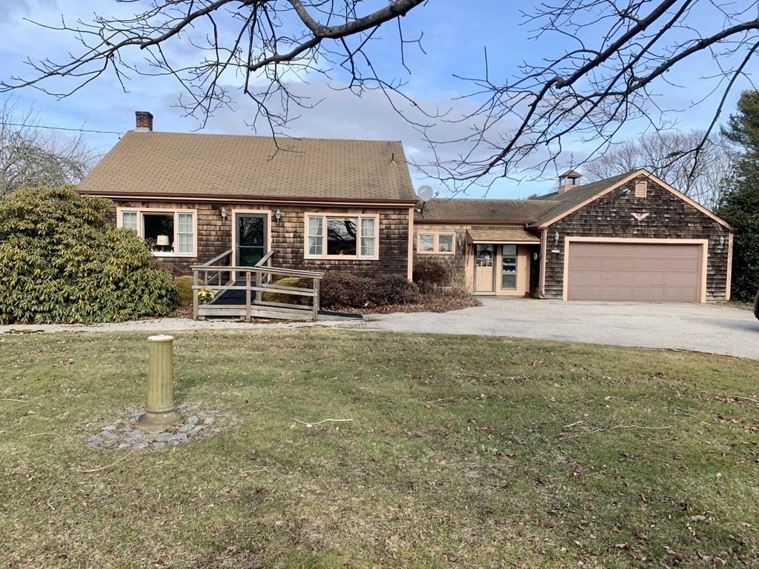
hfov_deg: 67.3
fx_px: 570
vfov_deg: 53.1
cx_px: 380
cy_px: 284
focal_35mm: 26
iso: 25
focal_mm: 4.25
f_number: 1.8
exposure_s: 1/928
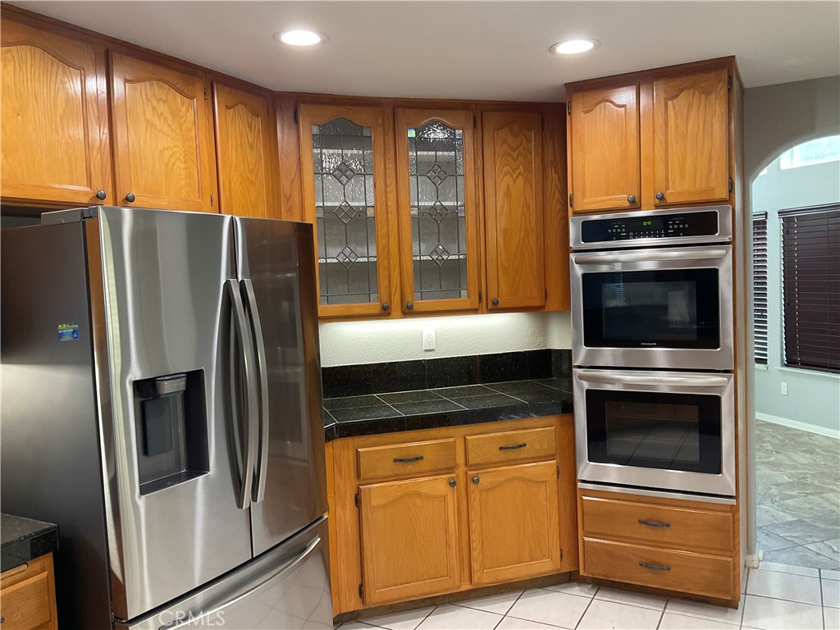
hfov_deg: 61.7
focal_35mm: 29
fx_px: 704
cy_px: 315
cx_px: 420
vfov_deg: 48.2
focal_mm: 3
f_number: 1.8
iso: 100
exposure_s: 1/60
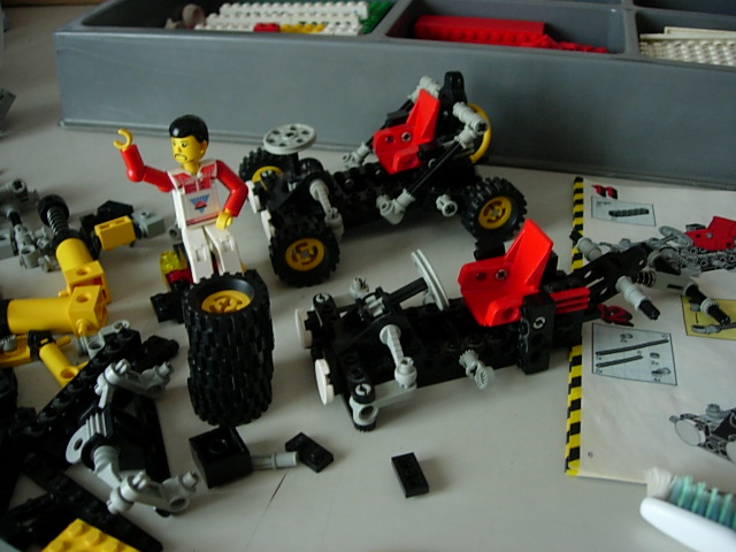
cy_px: 276
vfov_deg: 37.7
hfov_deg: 49.0
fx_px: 808
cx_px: 368
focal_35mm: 38
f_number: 2.8
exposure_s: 1/11.6
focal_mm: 7.8
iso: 200
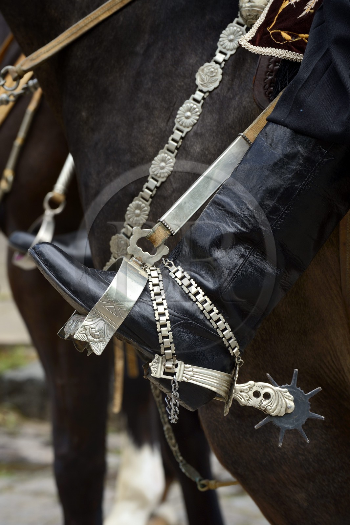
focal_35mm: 185
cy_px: 262
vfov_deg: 11.1
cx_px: 175
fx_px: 2699
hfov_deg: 7.4
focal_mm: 185
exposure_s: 1/200
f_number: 10
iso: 400
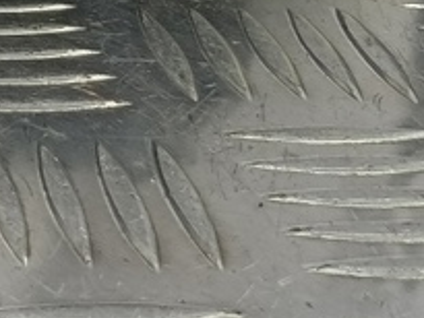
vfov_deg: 11.8
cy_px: -279
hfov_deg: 16.1
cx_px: -155
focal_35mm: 115
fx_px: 1409
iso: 114
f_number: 1.6
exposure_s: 1/50
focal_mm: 4.11
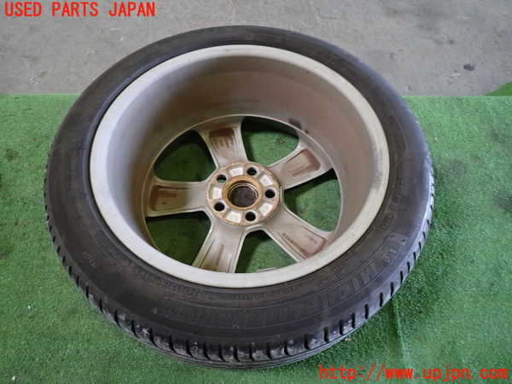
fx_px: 370
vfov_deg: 54.9
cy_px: 192
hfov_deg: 69.4
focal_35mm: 25
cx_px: 256
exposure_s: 1/30
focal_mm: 4.5
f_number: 2
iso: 250
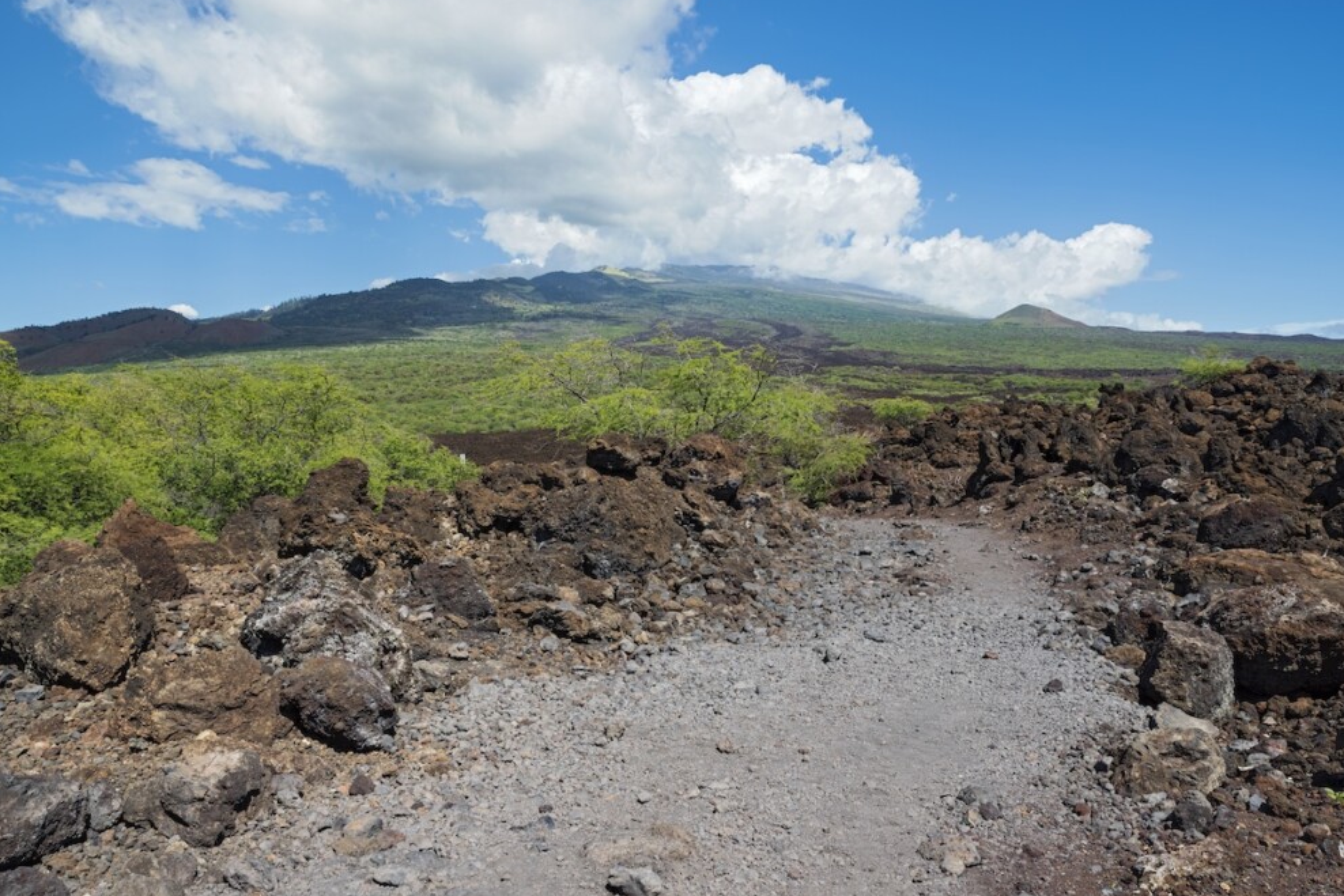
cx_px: 673
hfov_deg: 65.5
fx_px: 1045
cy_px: 450
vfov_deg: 46.4
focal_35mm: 28
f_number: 11
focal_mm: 27
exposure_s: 1/250
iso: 200
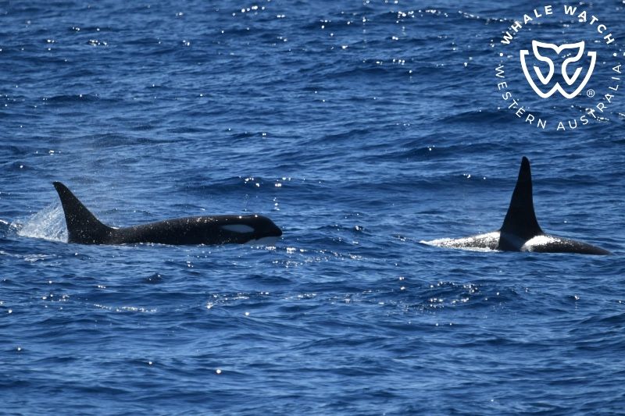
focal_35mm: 600
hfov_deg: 3.4
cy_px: 208
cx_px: 312
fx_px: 10414
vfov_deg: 2.3
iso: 1000
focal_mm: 600
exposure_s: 1/8000
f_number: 6.3
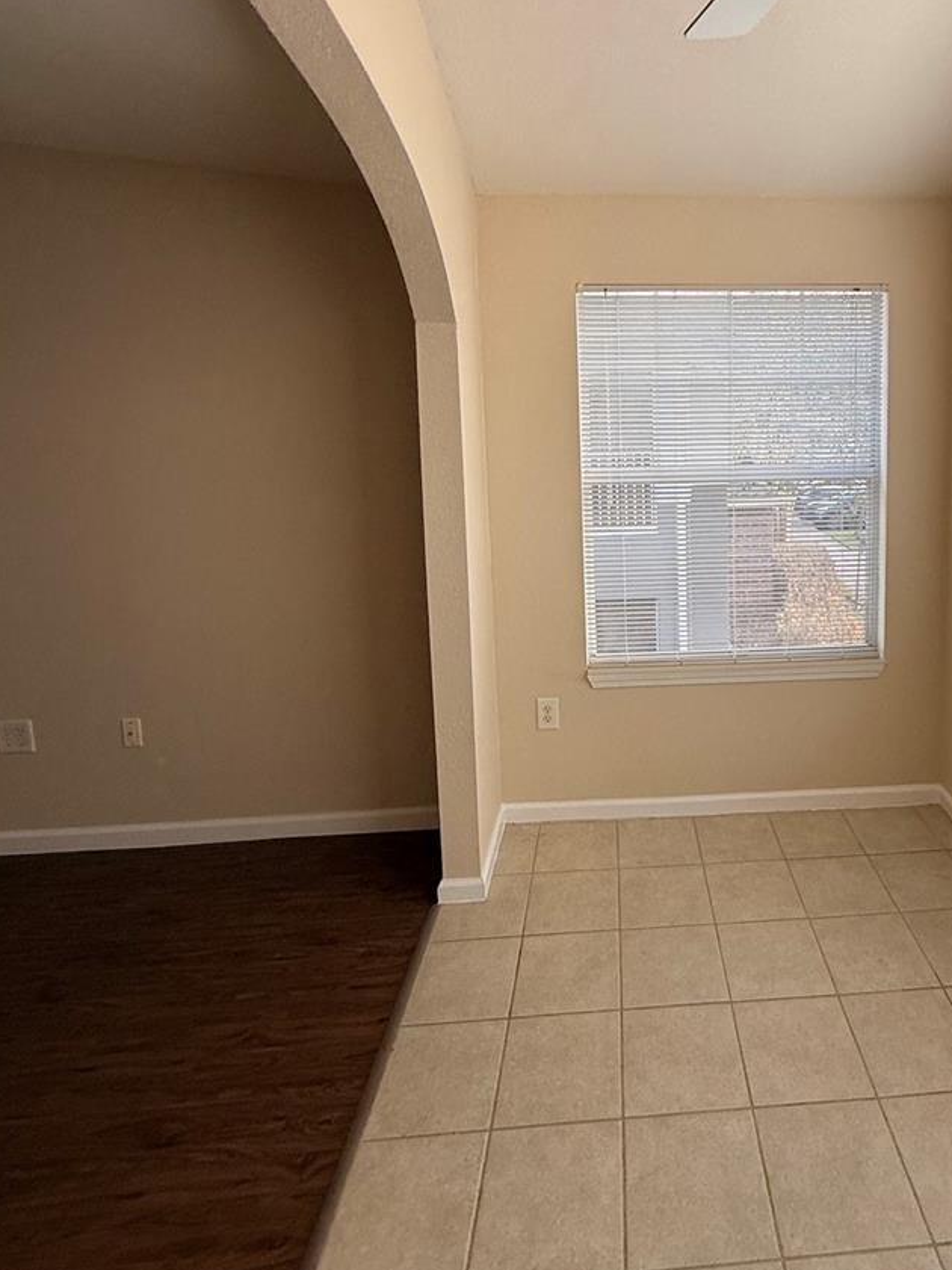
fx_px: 733
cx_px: 663
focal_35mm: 20
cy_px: 482
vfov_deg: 80.3
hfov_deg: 63.6
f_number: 2.2
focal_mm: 2.22
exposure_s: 1/99
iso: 80
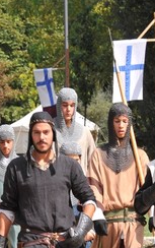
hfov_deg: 4.5
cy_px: 177
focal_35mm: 290
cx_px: 67
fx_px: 1955
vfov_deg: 7.2
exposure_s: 1/200
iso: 400
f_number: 9
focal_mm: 120
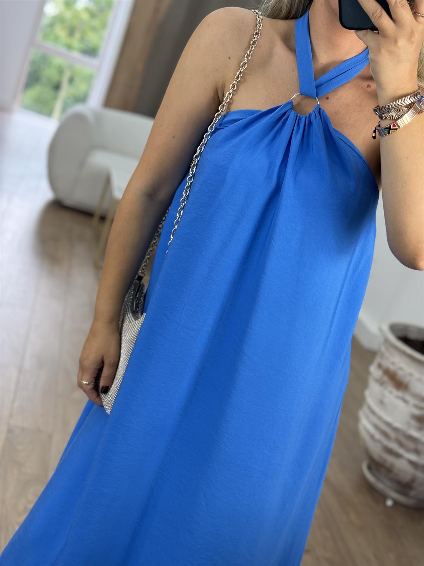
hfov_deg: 30.3
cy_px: 283
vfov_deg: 39.7
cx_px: 212
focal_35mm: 48
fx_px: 784
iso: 64
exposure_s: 1/100
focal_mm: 6.76
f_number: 1.78
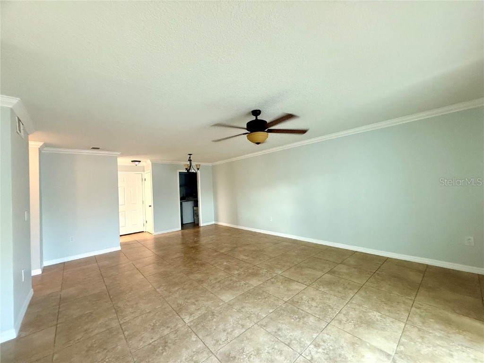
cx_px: 242
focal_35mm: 14
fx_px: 196
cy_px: 182
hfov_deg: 102.1
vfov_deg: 85.7
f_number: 2.2
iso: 400
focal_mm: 2.22
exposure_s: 1/60
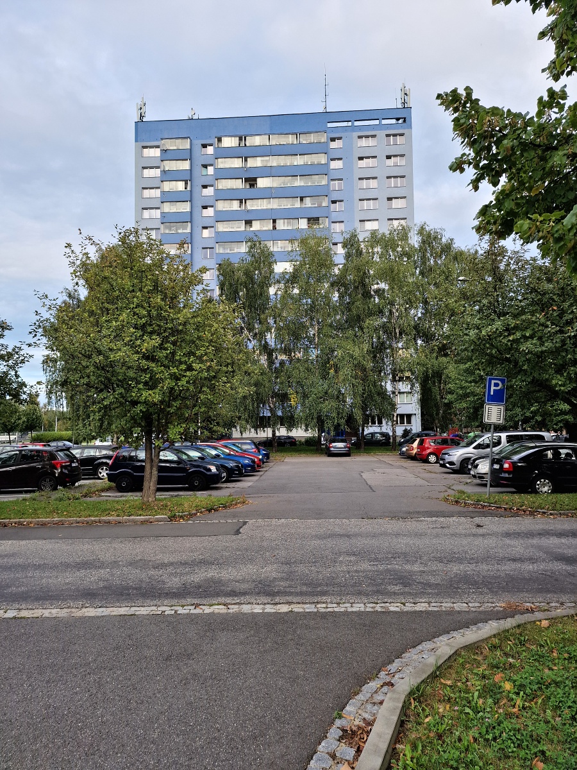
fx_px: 511
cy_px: 385
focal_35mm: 23
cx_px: 288
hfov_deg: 58.9
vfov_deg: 73.9
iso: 50
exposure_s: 1/260
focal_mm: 6.4
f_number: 1.8
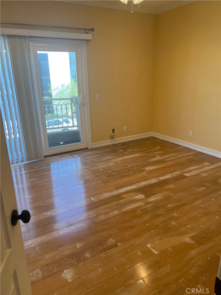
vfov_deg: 67.3
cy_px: 148
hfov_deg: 53.1
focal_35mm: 26
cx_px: 110
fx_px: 221
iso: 64
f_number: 1.5
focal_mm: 5.7
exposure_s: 1/155
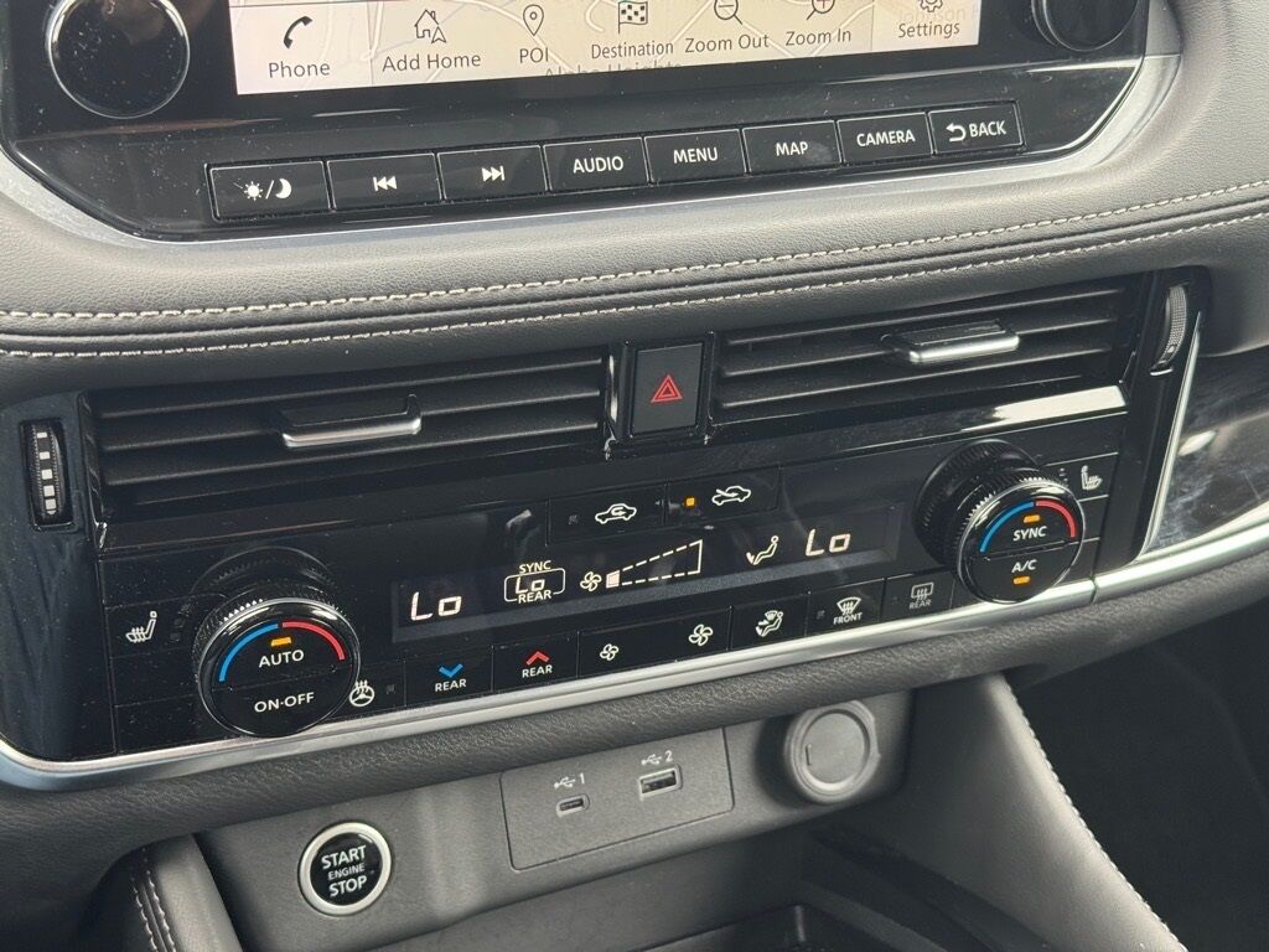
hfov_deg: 39.7
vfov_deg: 30.3
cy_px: 476
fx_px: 1760
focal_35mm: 48
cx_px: 634
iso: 100
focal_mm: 6.76
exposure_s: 1/59
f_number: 1.78
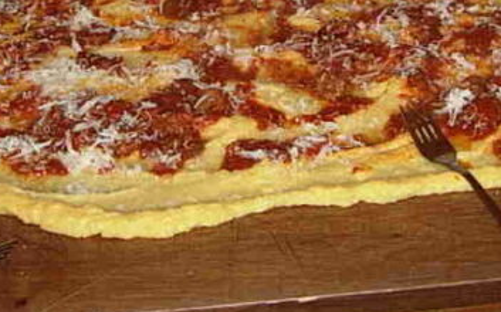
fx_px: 1255
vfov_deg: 14.1
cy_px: 44
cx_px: 332
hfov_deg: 22.5
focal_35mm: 92
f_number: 2.7
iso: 50
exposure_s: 1/45.2
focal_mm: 7.5
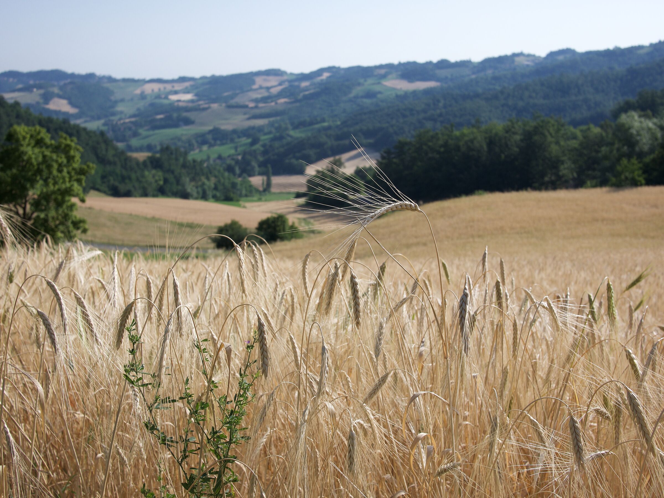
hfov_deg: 46.8
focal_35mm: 40
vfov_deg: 36.0
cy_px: 249
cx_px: 332
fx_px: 768
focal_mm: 20
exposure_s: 1/1000
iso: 200
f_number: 5.6
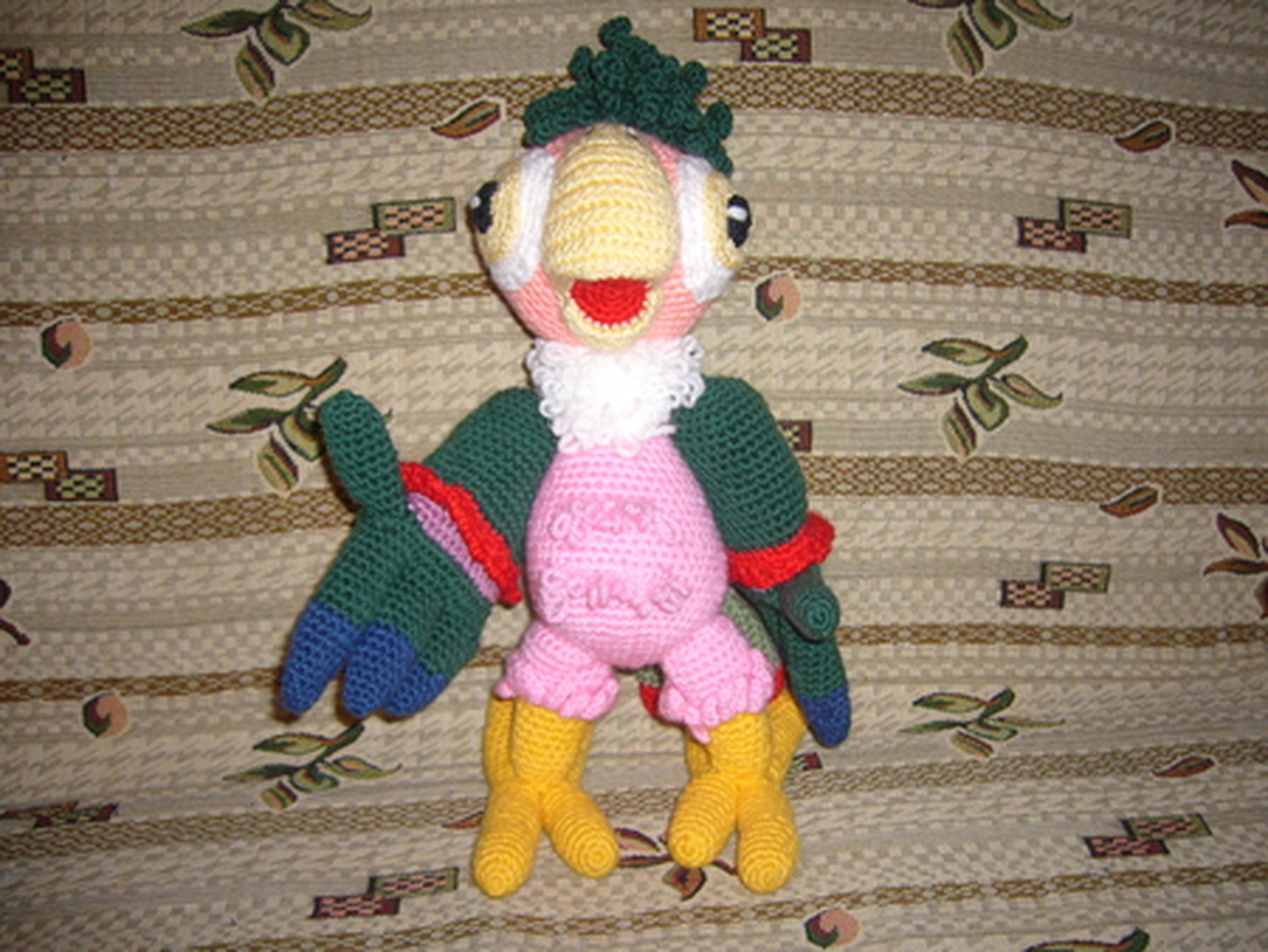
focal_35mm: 35
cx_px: 634
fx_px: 1283
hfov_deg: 52.6
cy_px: 476
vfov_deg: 40.7
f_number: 2.8
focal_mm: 5.8
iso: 100
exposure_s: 1/30
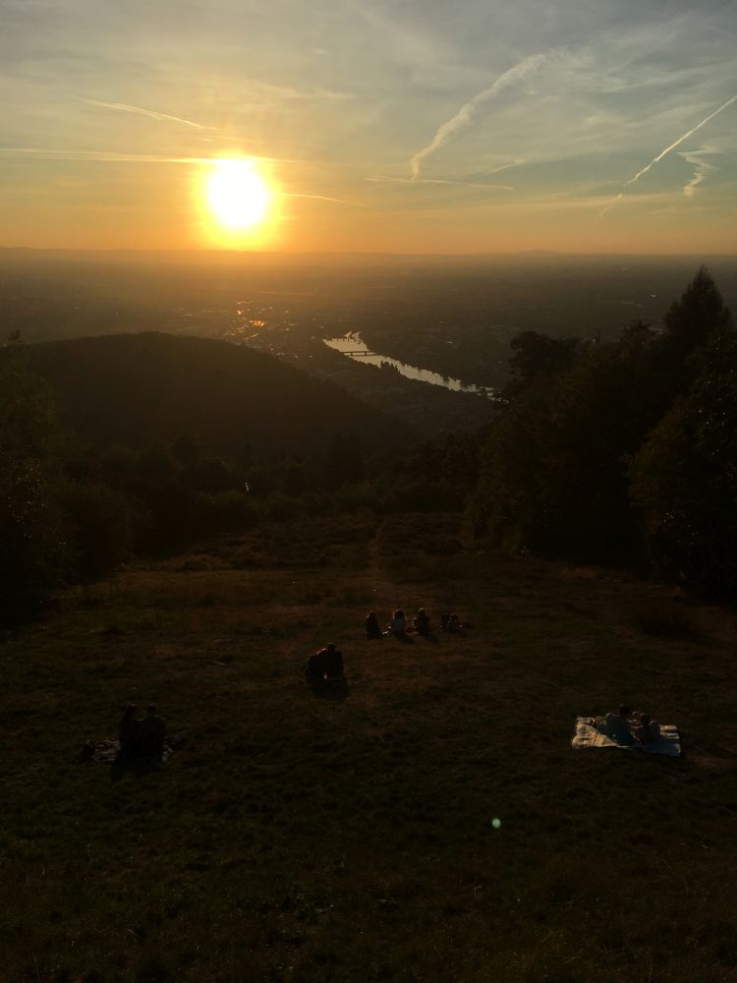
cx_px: 368
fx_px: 823
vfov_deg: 61.7
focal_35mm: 29
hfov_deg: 48.2
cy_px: 492
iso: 25
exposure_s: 1/3846
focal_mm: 4.15
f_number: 2.2
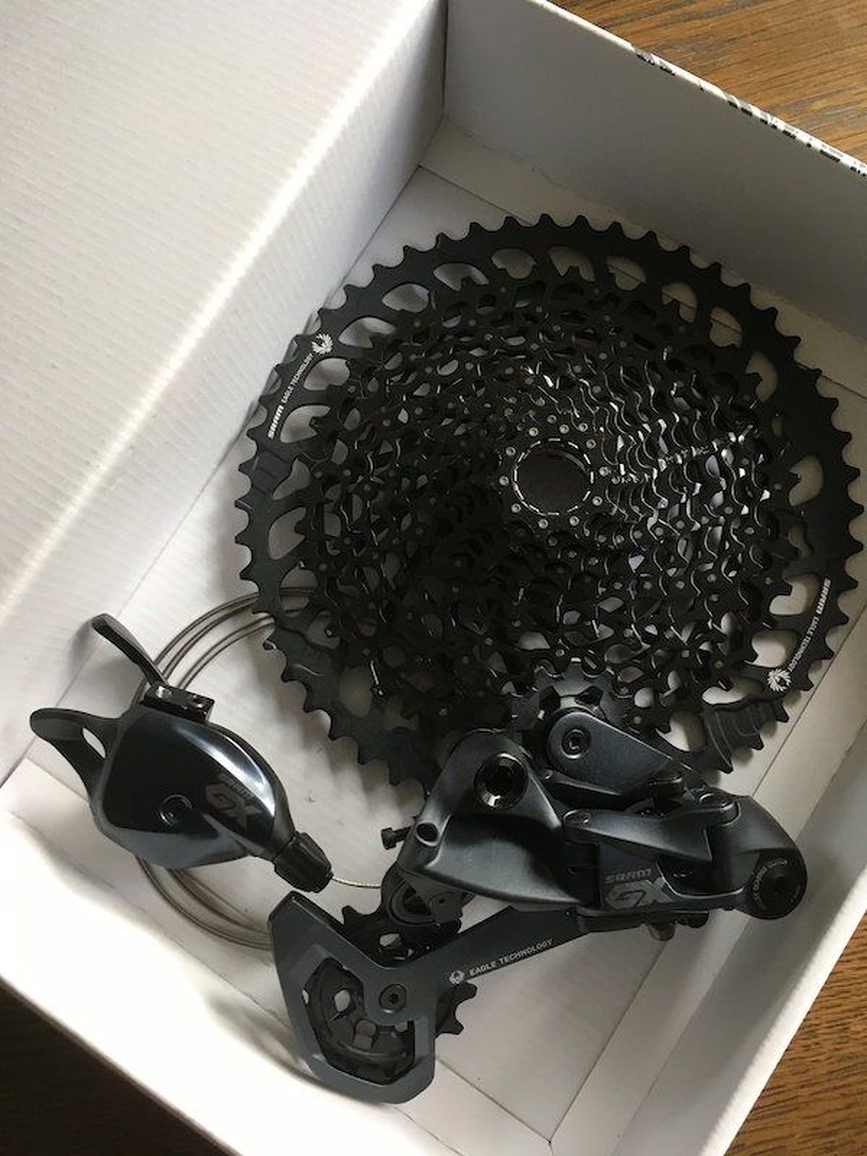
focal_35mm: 29
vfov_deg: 61.7
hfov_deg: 48.2
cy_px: 578
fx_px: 968
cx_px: 434
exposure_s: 1/30
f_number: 2.2
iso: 80
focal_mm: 4.15
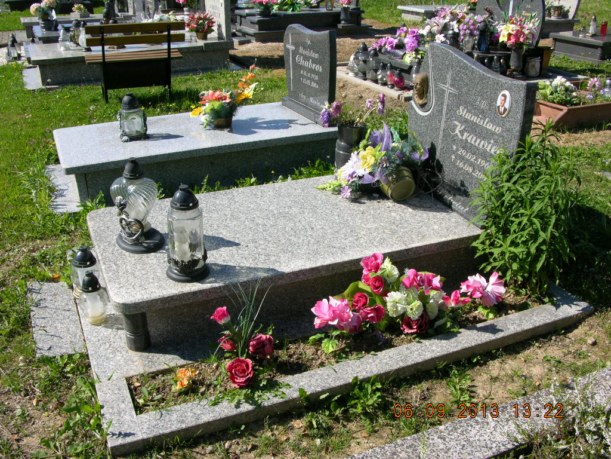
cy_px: 230
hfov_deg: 52.6
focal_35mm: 35
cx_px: 306
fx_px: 618
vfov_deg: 40.7
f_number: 5.6
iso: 50
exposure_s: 1/230
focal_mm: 8.9
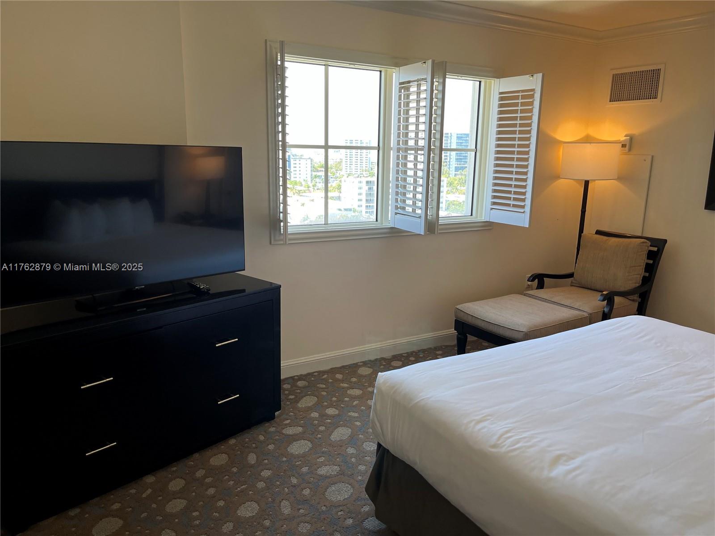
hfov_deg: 67.3
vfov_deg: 53.1
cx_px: 358
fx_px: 537
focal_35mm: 26
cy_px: 268
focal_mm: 5.1
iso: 80
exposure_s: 1/120
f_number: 1.6
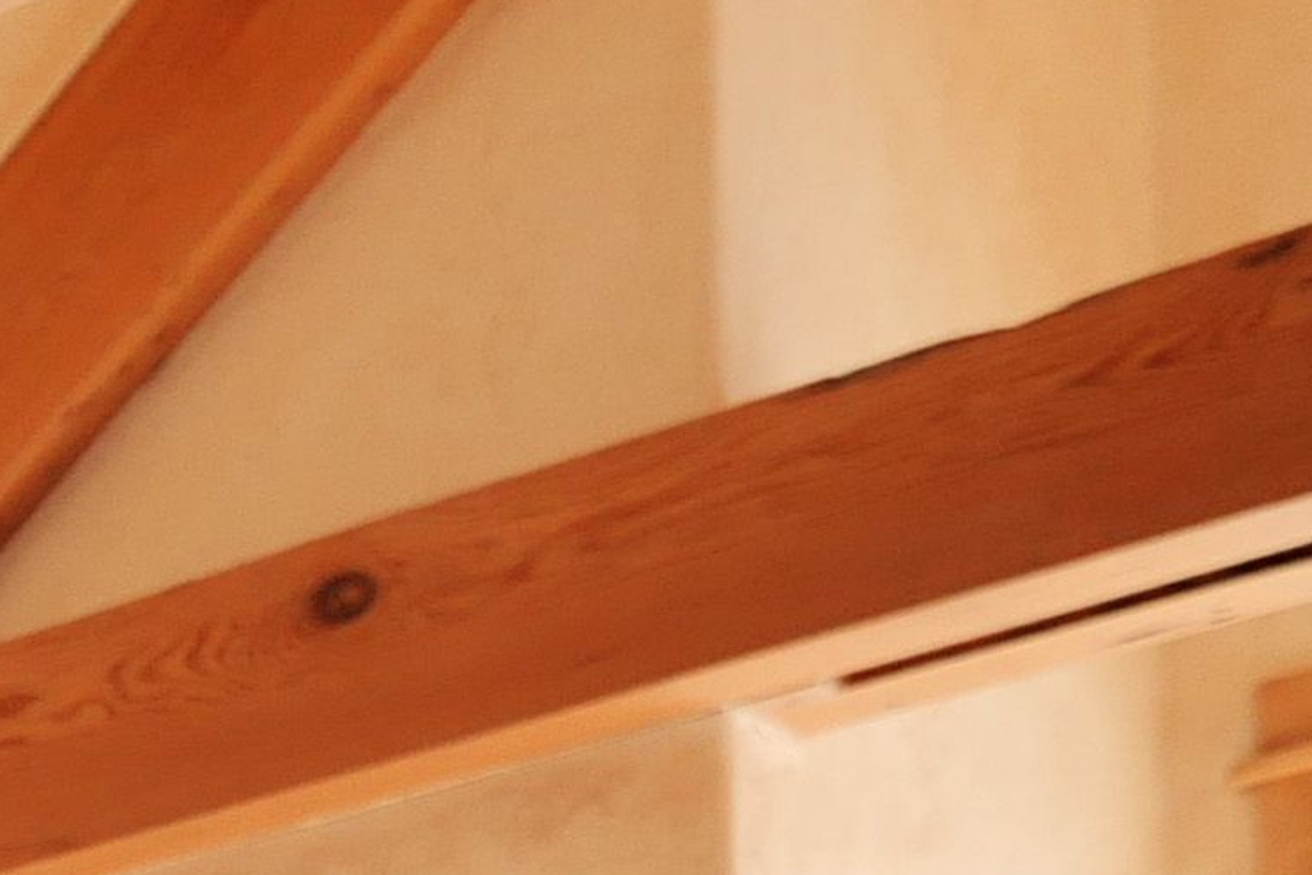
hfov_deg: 10.4
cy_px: 2683
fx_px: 4592
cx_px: -2813
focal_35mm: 126
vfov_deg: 8.8
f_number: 4.5
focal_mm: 9
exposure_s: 1/640
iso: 800
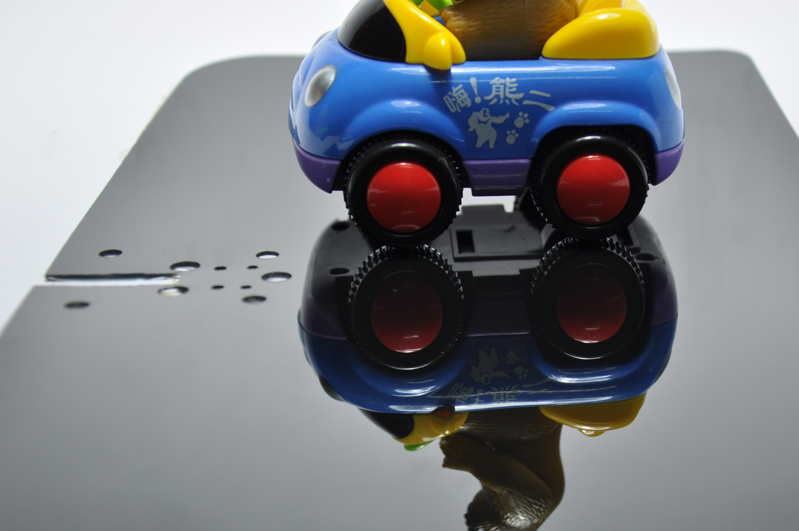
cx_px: 456
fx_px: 1640
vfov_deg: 18.4
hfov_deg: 27.3
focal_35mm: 74
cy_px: 313
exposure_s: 1/20
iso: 200
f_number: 4.5
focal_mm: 40
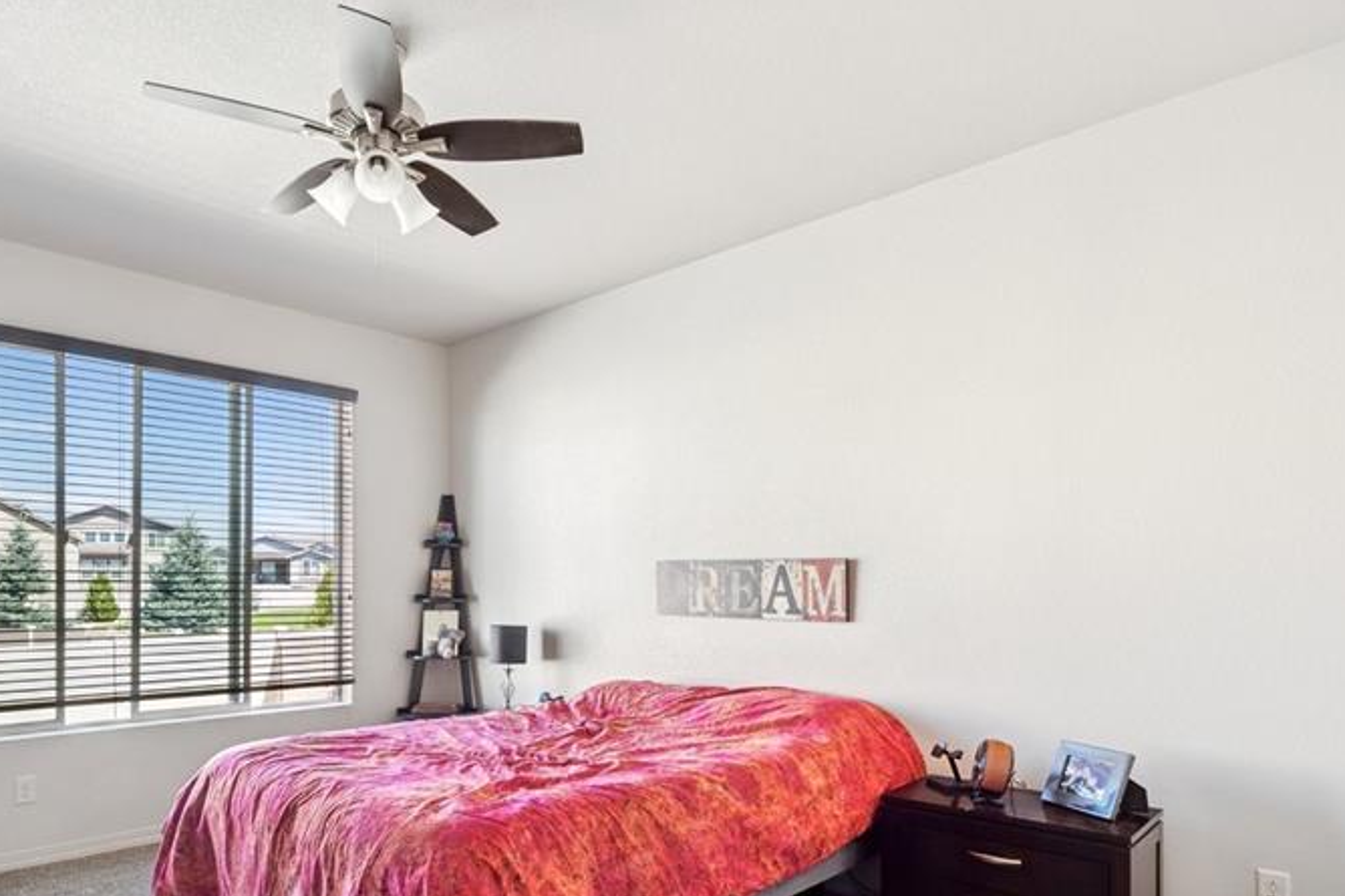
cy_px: 584
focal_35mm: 23
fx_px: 859
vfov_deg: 54.2
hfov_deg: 75.9
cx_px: 600
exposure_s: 1/4
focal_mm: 15
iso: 100
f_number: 11
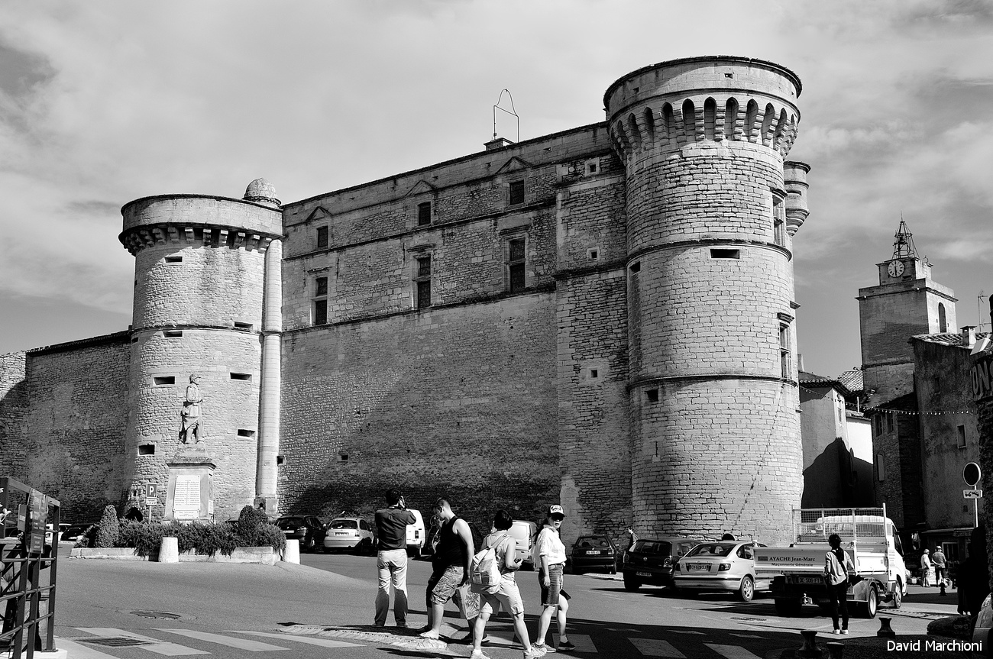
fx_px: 1157
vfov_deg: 31.8
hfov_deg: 46.5
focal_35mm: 42
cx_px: 496
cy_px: 330
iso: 200
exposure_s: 1/1500
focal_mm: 28
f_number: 5.6
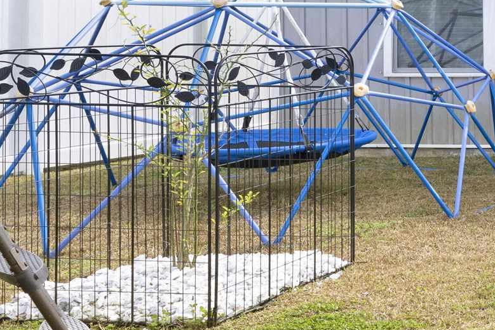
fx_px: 949
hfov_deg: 19.1
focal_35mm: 69
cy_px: 28
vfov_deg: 19.4
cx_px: 965
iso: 400
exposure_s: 1/250
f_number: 11
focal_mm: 17.5
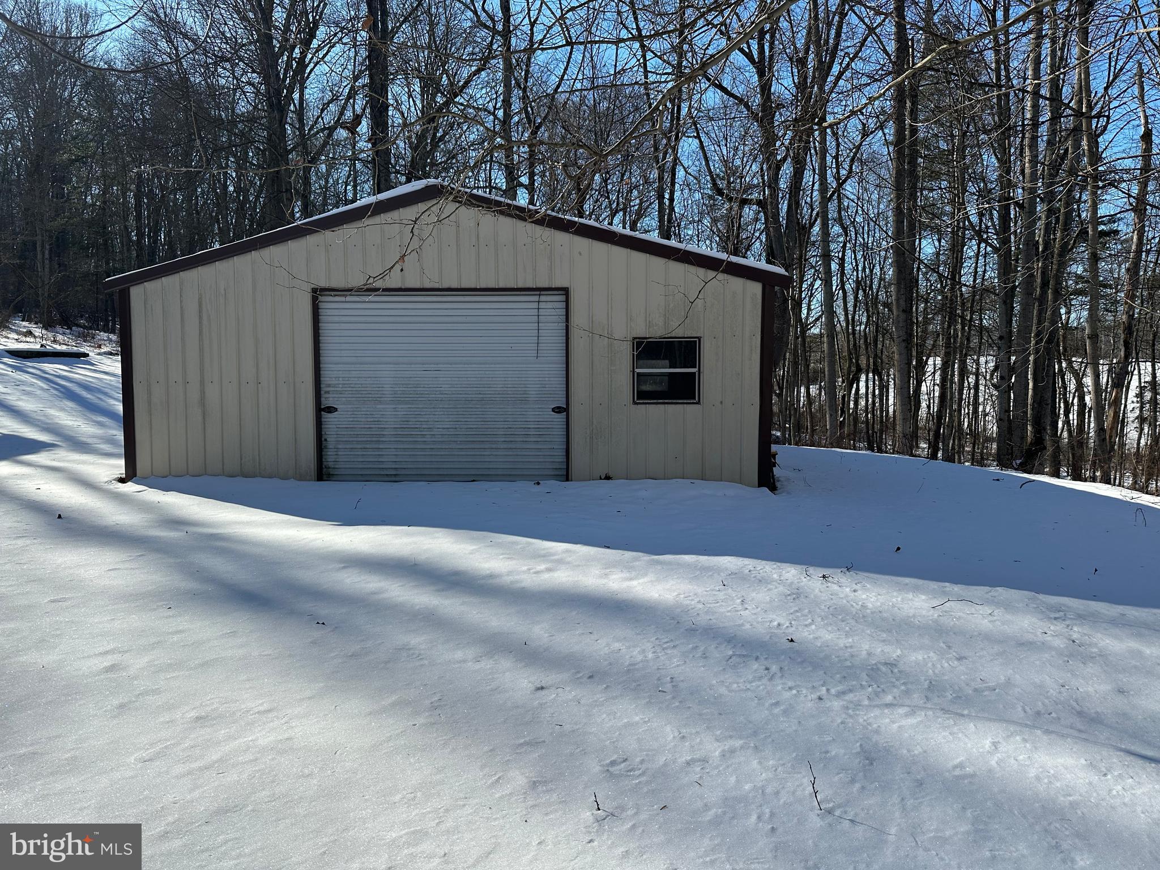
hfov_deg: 71.6
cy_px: 435
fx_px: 804
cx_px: 580
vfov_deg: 56.8
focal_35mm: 24
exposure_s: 1/4762
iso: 80
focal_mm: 6.86
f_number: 1.78
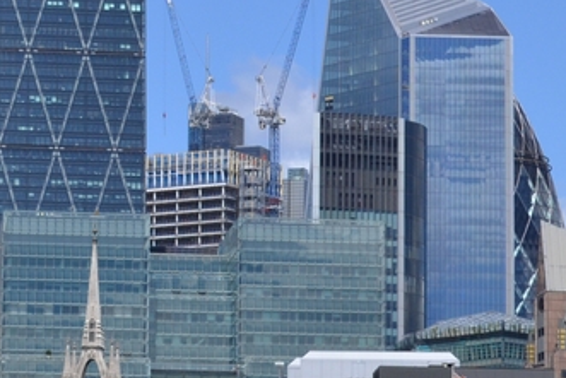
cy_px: 151
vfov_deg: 7.3
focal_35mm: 188
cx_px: 48
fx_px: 2957
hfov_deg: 10.9
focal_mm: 36
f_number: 6.3
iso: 400
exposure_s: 1/1600
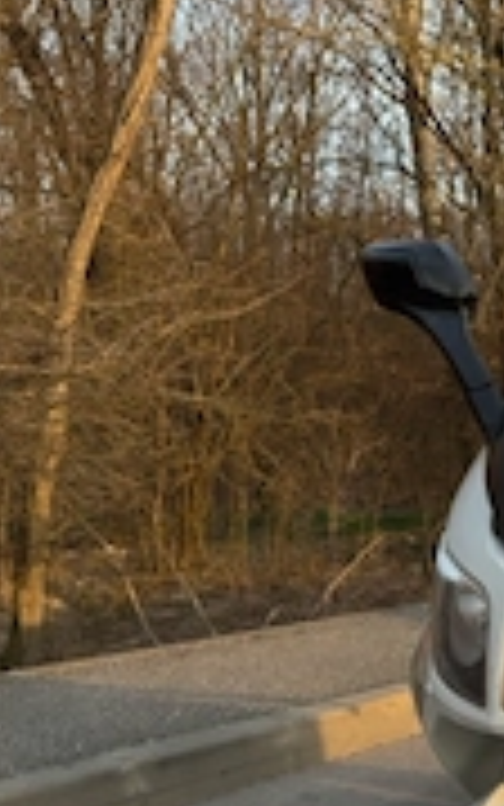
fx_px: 1252
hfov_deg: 20.8
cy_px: 648
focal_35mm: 57
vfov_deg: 34.5
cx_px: 652
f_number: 1.78
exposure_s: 1/702
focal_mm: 6.76
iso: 64
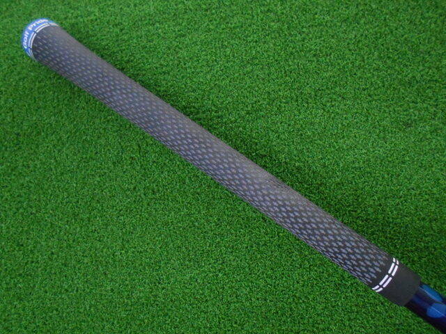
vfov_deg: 53.1
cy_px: 167
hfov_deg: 67.3
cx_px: 223
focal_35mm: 26
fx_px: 335
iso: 800
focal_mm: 4.6
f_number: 3.2
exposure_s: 1/125
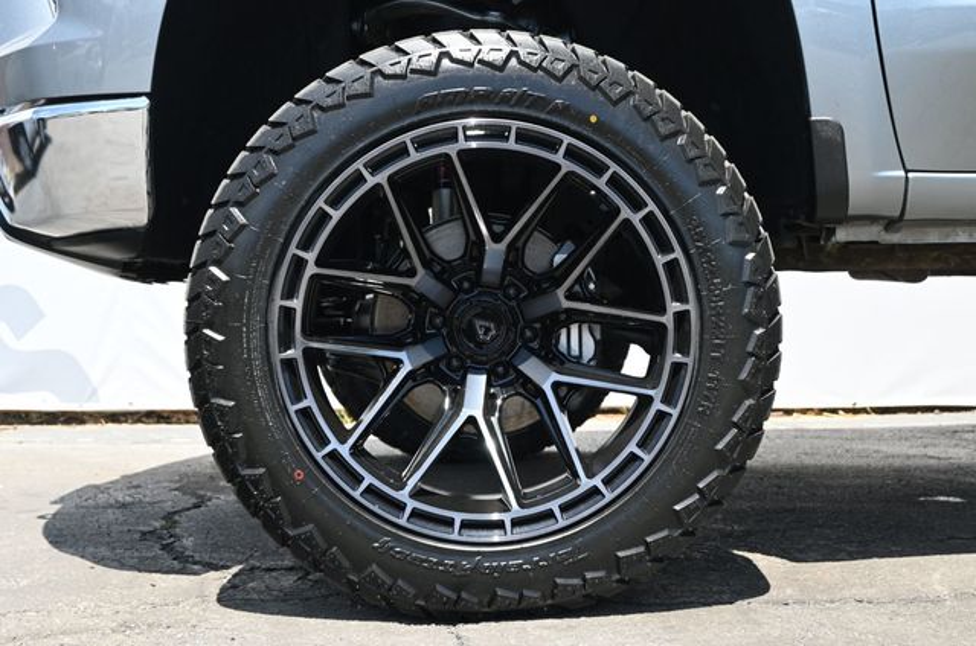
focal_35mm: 54
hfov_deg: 36.9
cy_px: 323
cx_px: 488
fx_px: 1461
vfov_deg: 25.0
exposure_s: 1/250
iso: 250
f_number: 5.3
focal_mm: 36
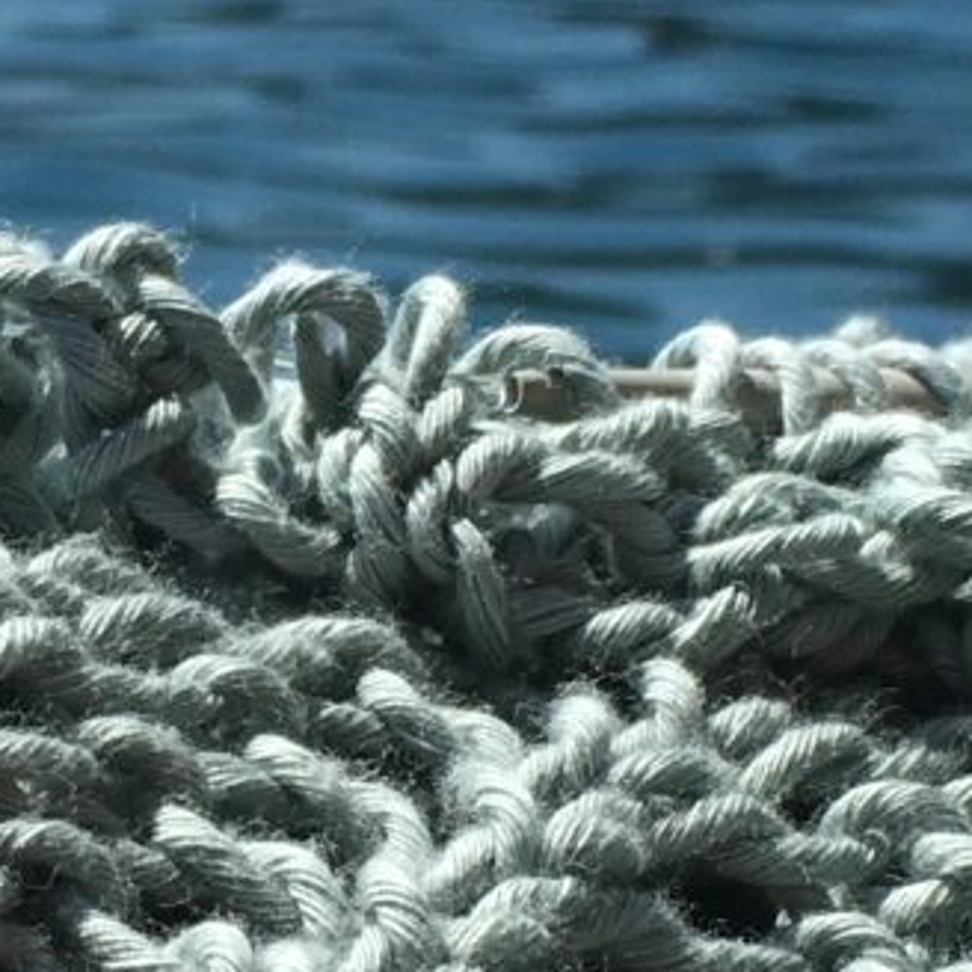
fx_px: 5083
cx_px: 243
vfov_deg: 10.9
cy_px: 649
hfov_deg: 10.9
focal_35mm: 160
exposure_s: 1/2331
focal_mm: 4.15
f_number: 2.2
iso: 25
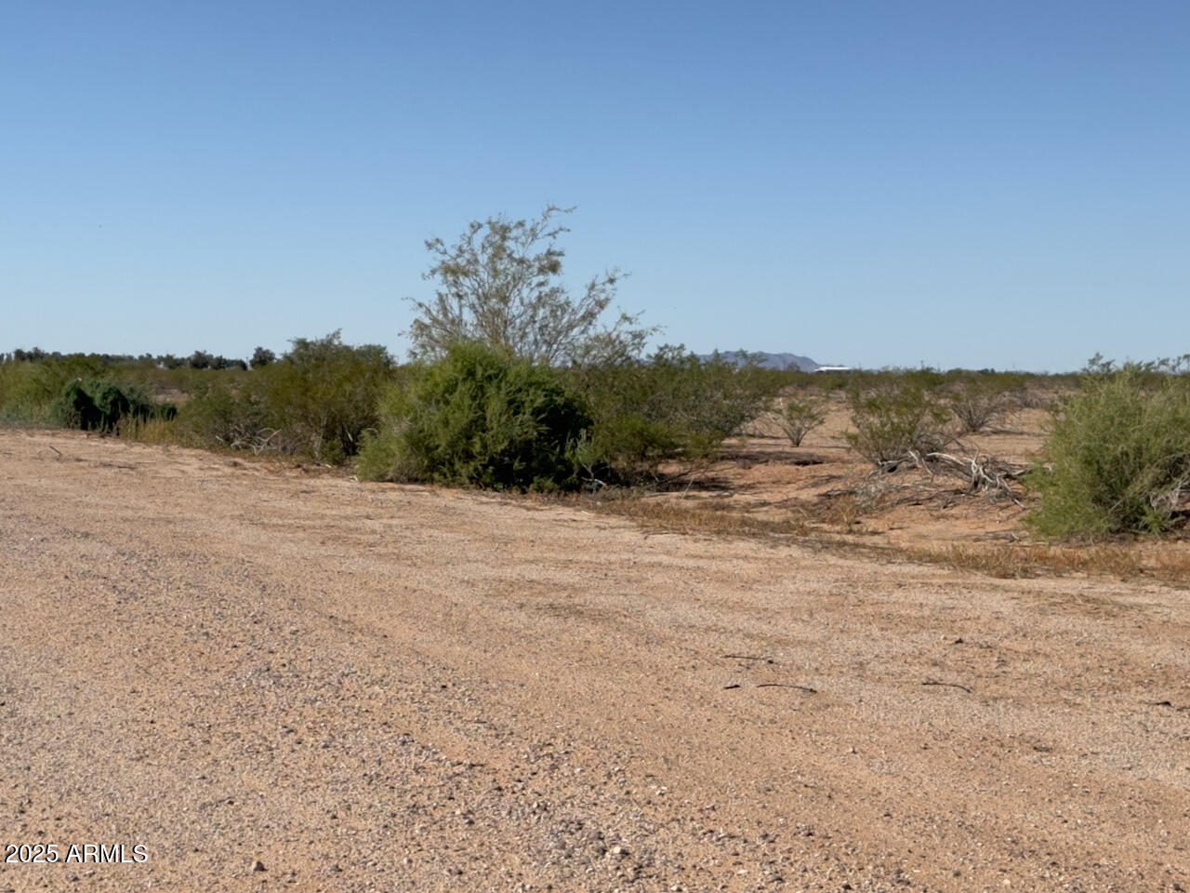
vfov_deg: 30.3
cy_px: 446
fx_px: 1650
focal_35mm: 48
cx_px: 595
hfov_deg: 39.7
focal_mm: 6.86
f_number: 1.78
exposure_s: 1/6211
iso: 64
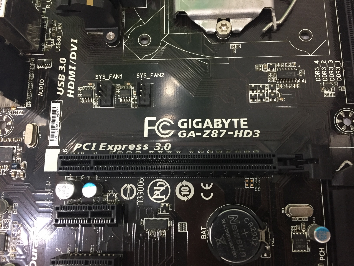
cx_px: 177
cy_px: 133
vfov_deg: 48.2
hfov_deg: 61.7
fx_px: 297
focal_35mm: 29
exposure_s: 1/33
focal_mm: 4.15
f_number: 2.2
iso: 200
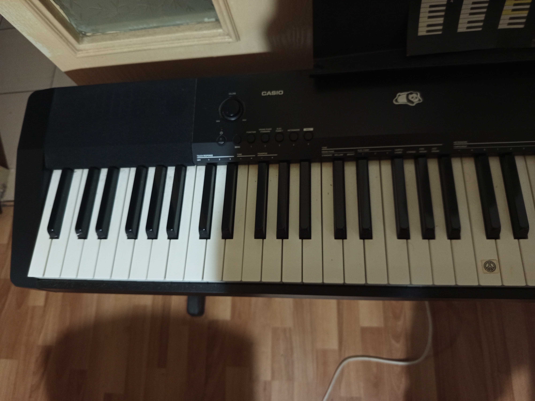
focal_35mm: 24
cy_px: 200
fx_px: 371
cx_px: 268
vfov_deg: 56.8
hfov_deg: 71.6
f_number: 1.7
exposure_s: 1/20
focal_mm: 5.24
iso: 2106
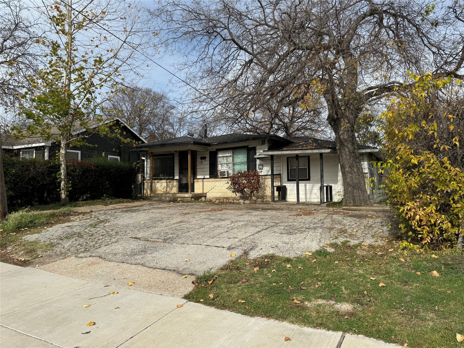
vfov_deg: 56.8
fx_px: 322
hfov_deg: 71.6
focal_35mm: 24
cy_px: 174
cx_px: 232
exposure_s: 1/4608
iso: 80
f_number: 1.78
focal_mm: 6.86
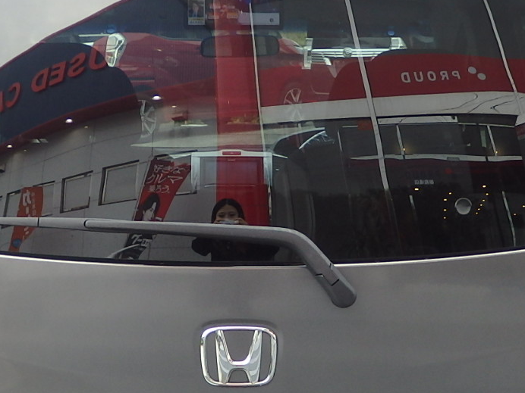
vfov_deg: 13.2
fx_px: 1683
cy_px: 341
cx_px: 236
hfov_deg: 17.7
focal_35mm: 111
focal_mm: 7.3
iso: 125
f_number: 3.7
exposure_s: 1/50
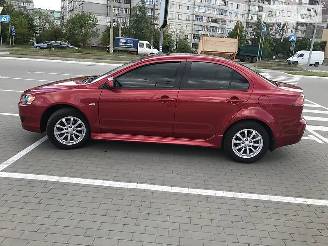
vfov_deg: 49.7
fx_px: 265
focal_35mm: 28
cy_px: 123
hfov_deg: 63.4
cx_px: 164
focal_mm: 4
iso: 20
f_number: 1.8
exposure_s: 1/630
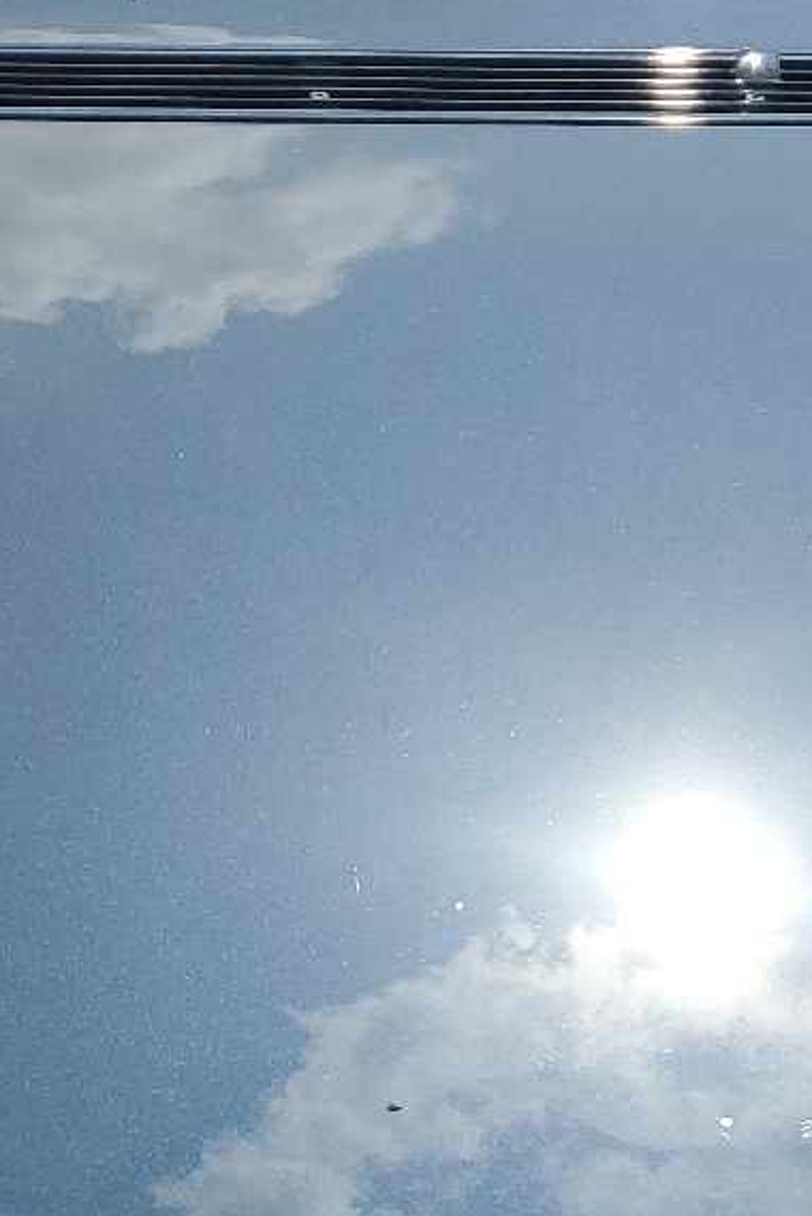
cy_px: 1081
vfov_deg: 25.8
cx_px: 306
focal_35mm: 76
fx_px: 2568
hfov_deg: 17.9
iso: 50
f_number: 1.5
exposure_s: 1/5000
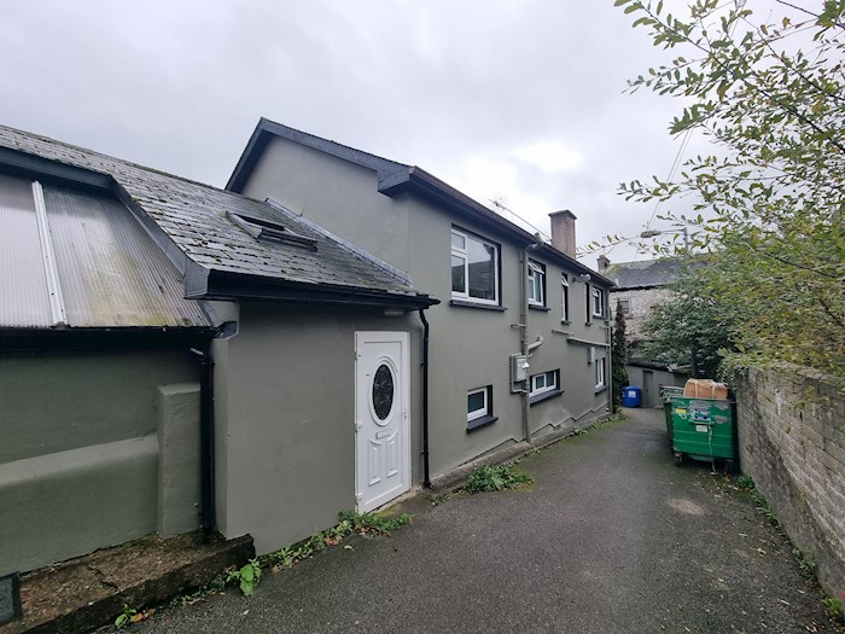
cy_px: 317
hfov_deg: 106.2
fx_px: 317
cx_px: 422
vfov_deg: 89.9
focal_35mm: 13
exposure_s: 1/692
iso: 50
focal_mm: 2.2
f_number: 2.2
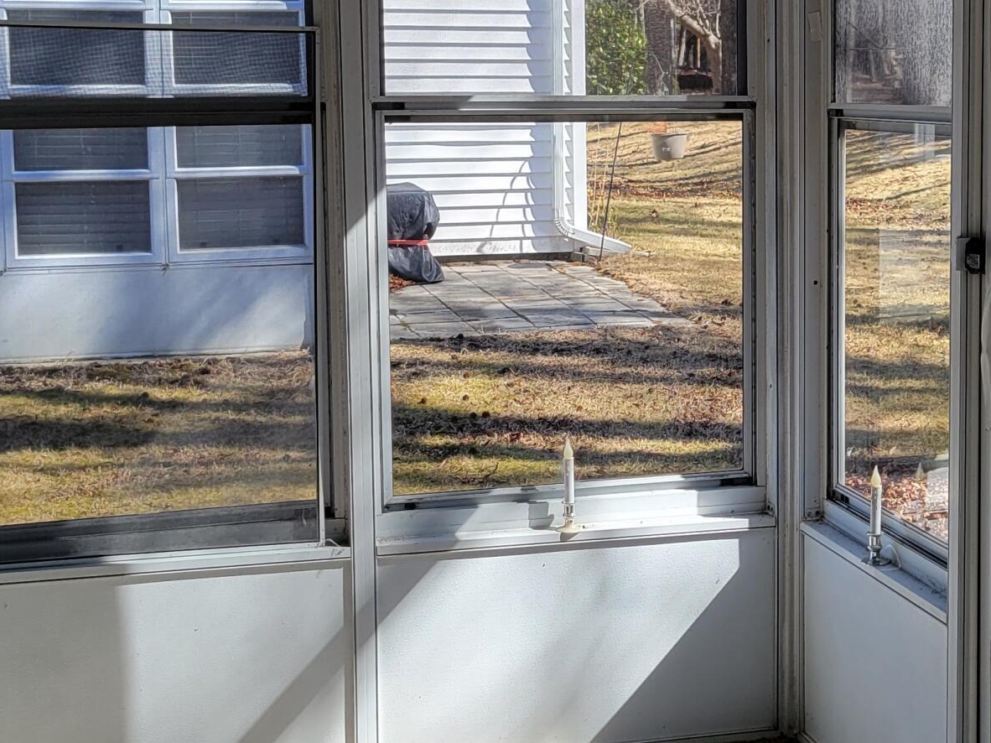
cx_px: 807
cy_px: 272
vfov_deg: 22.2
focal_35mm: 66
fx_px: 1889
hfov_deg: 28.7
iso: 40
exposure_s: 1/771
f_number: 1.8
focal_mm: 5.4
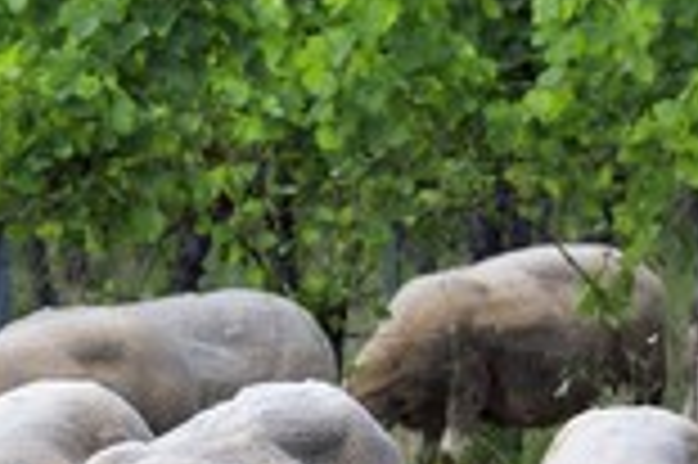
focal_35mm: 326
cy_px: 297
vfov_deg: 4.2
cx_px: -225
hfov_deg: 6.3
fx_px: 6314
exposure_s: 1/800
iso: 400
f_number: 7.1
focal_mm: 120
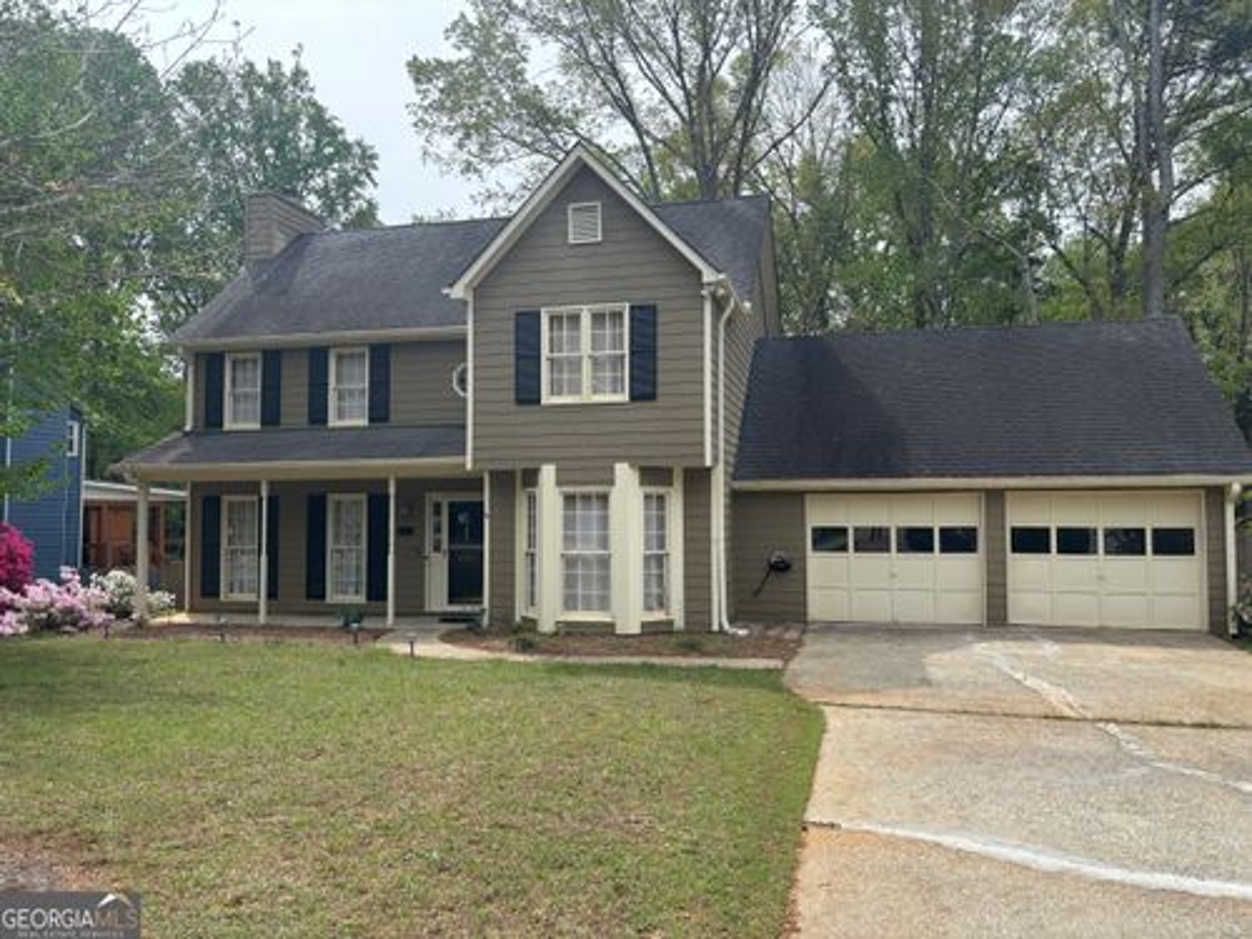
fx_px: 940
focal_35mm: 26
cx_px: 626
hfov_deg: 67.3
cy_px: 470
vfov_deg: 53.1
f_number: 1.6
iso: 50
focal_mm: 5.96
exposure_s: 1/2151
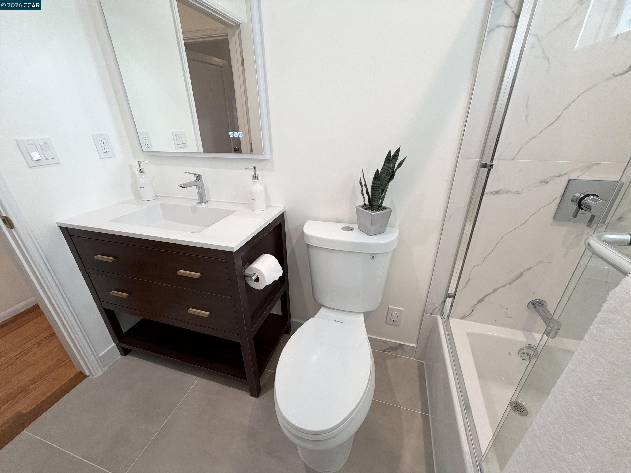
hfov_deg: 102.1
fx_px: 255
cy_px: 236
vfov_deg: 85.7
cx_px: 316
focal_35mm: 14
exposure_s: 1/120
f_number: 2.2
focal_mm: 2.22
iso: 160
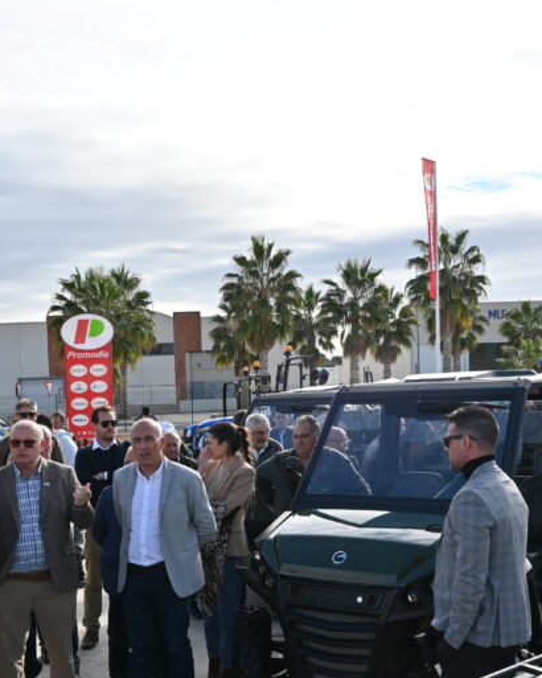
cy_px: 443
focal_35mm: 45
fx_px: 903
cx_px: 206
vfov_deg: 40.7
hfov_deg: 33.3
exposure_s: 1/320
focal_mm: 16
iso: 100
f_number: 6.3
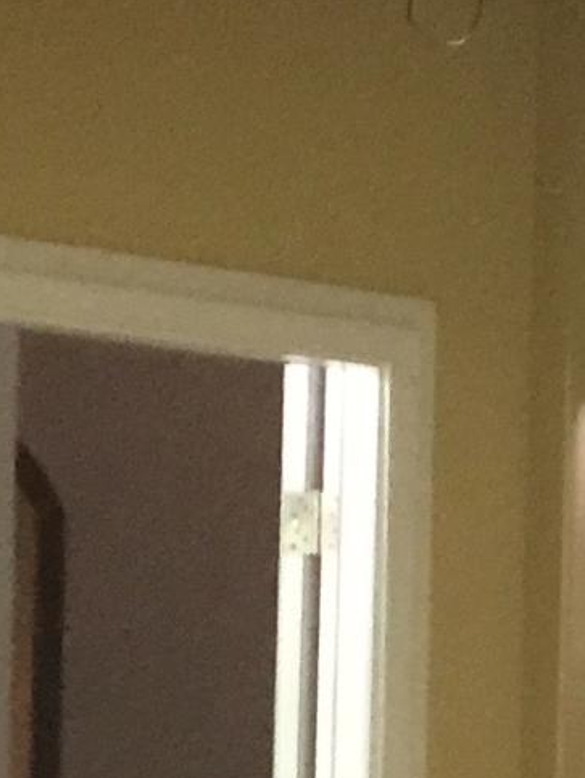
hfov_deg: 7.2
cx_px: 1819
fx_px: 4051
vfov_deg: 10.9
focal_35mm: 180
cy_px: 772
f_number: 2.2
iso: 125
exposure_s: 1/10
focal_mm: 4.15
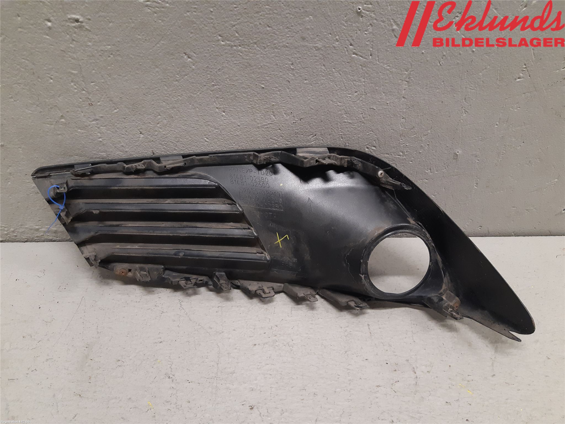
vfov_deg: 53.1
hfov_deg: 67.3
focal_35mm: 26
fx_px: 424
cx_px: 282
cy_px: 212
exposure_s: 1/50
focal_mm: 3.93
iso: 160
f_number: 1.7
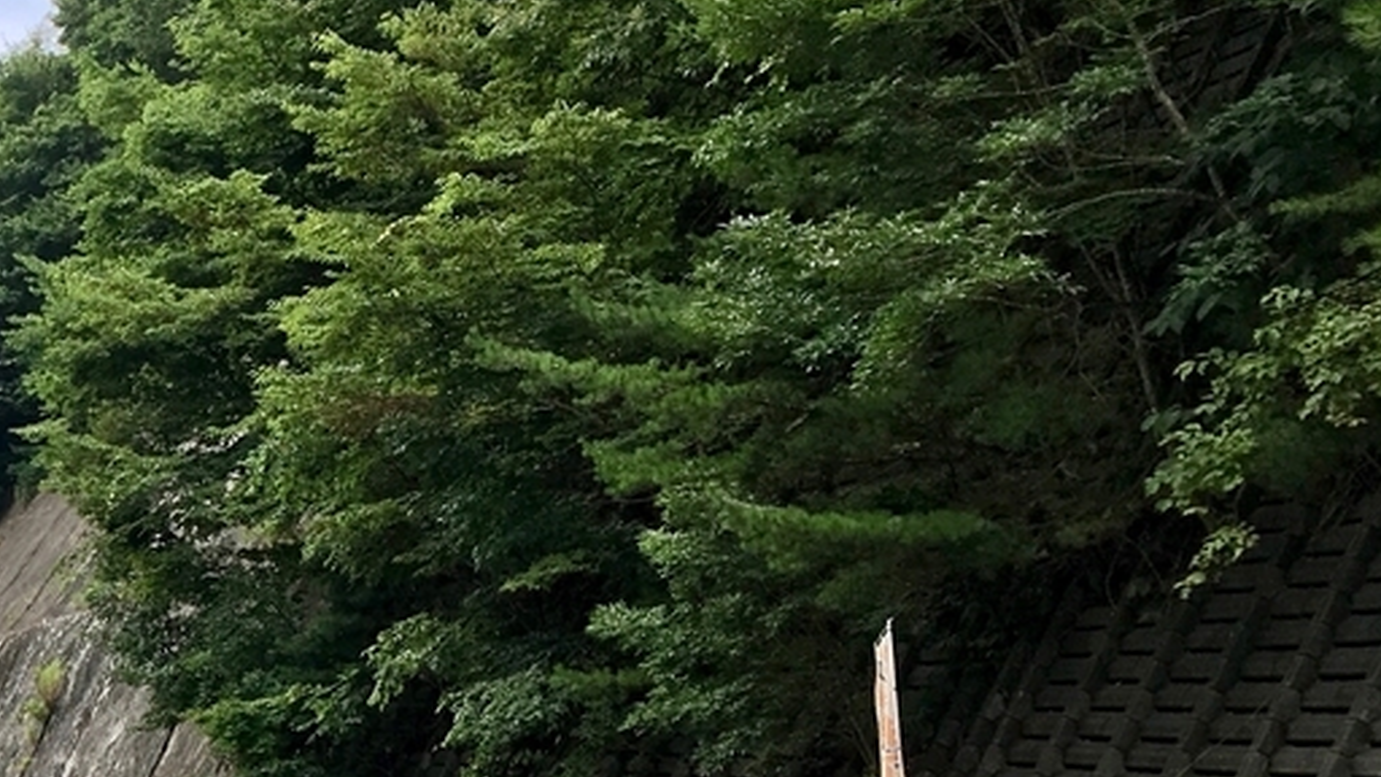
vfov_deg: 15.9
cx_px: -189
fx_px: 2710
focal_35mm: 74
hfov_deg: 26.1
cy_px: 812
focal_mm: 4.15
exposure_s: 1/557
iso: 25
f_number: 2.2
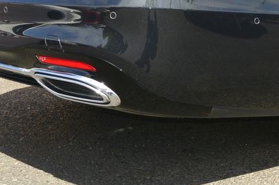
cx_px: 269
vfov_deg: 18.8
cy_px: -9
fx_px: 542
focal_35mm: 70
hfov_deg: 27.4
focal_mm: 10
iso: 160
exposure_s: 1/250
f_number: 7.1
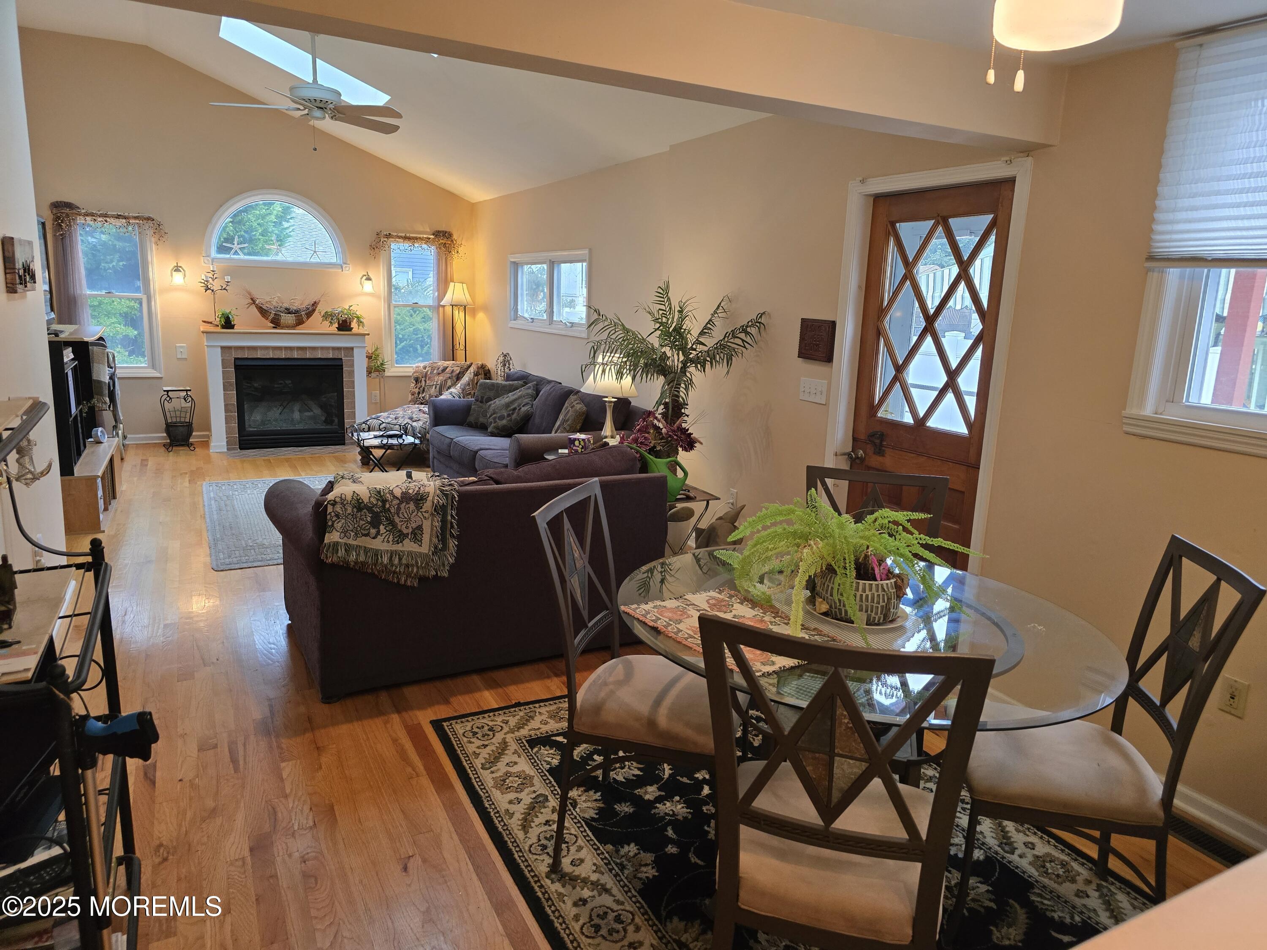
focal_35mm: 23
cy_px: 475
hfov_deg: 73.9
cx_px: 634
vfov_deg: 58.9
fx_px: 842
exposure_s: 1/120
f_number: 1.7
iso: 400
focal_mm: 6.3
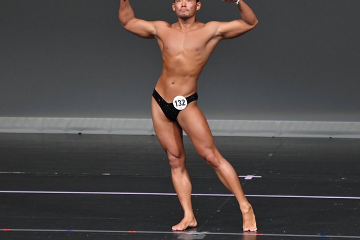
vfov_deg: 3.2
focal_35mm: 430
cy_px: 101
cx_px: 186
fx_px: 4298
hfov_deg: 4.8
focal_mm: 230
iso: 4000
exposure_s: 1/400
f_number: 5.6
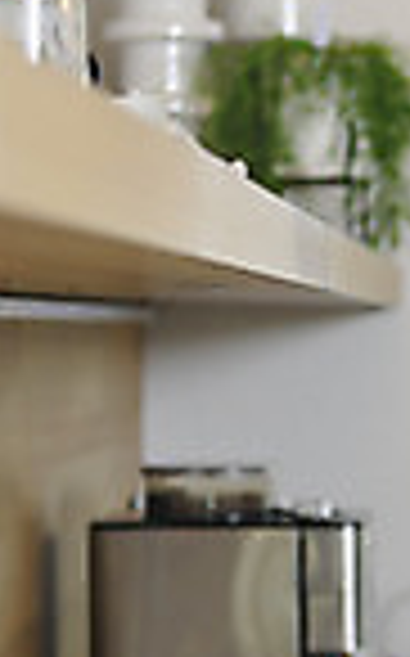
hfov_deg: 7.7
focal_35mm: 168
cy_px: 472
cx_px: 597
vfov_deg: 12.4
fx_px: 3009
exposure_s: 1/100
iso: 200
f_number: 3.5
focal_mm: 60
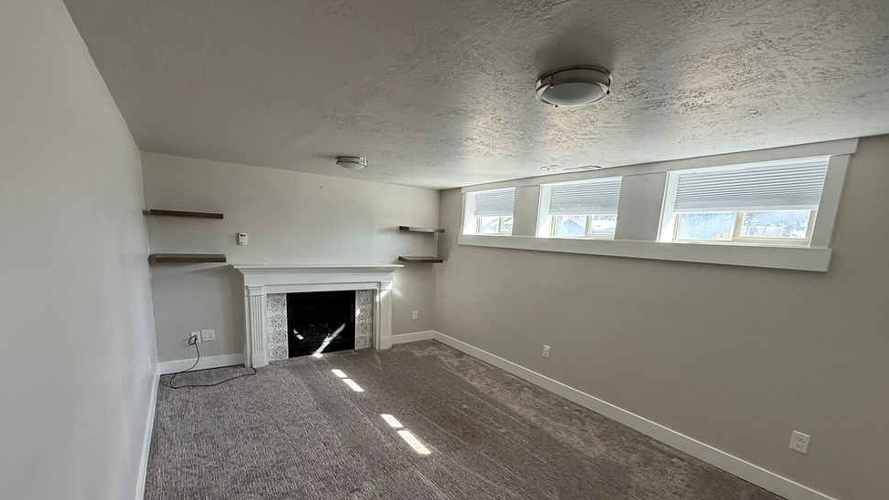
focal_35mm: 16
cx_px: 432
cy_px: 305
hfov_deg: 99.3
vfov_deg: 66.3
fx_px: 377
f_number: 2.2
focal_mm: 2.22
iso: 100
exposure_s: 1/99
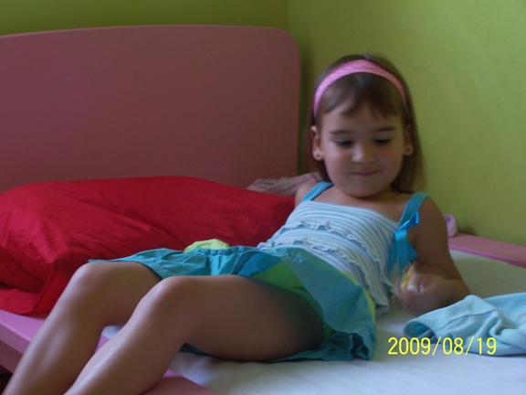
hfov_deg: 26.0
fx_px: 1140
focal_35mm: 75
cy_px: 198
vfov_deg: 19.6
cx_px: 263
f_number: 3.2
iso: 80
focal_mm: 12.4
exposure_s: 1/8
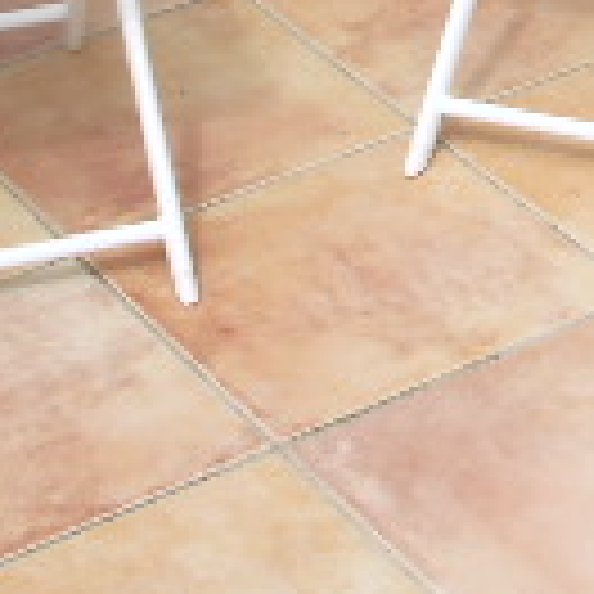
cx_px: 837
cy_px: -238
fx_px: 2912
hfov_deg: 11.3
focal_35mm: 150
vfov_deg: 11.3
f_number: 4.3
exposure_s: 1/500
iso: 50
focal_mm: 5.8
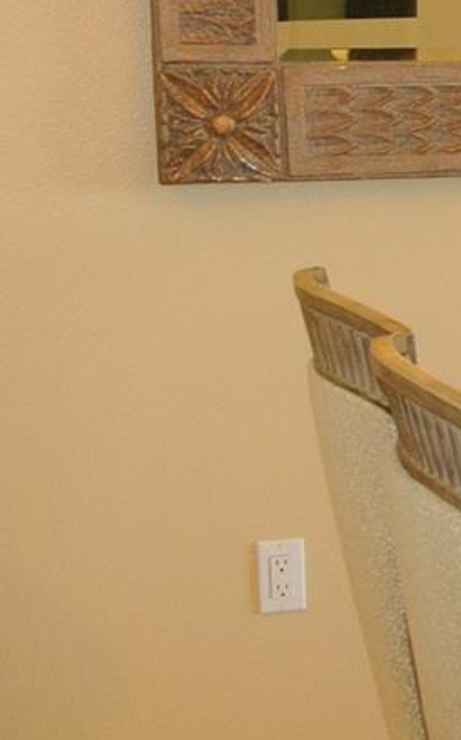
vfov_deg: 18.6
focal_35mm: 112
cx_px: 1155
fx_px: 2256
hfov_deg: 10.0
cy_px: 302
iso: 400
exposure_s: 1/20
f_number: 5.6
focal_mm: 11.4
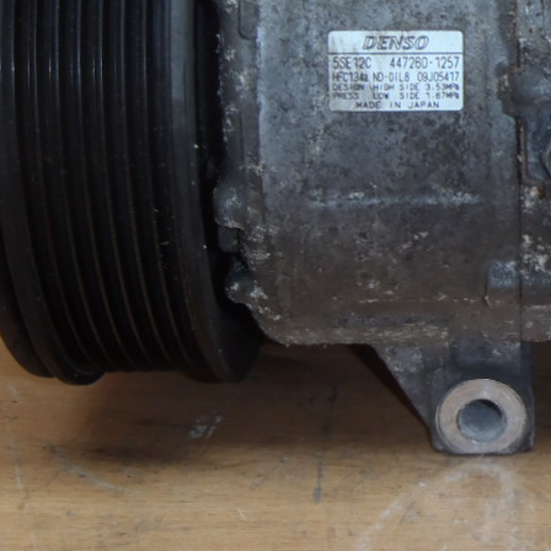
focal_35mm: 96
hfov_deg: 17.6
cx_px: 581
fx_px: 1729
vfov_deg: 17.9
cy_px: 105
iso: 100
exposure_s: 1/40
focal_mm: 6.83
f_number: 4.6
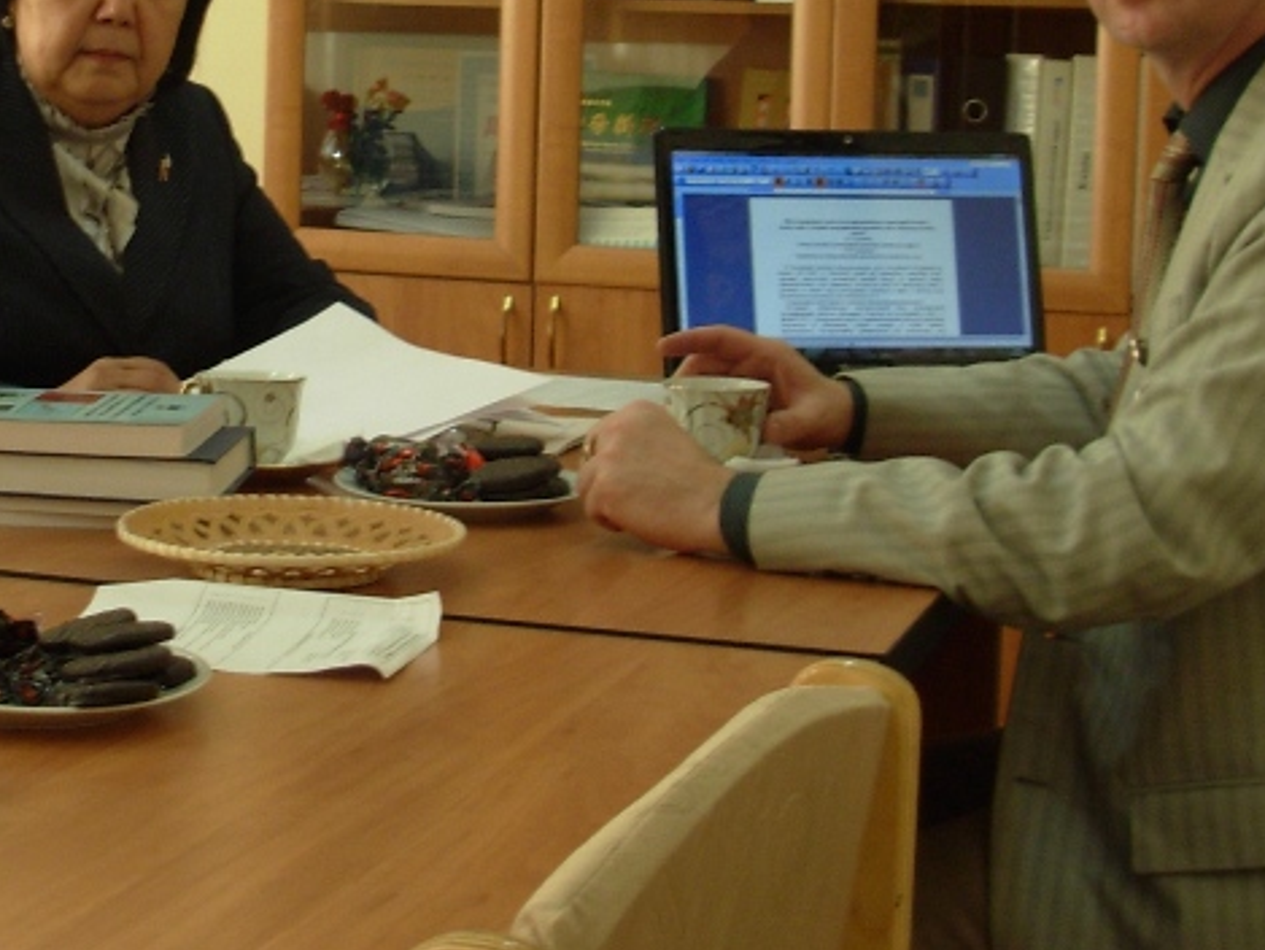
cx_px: 278
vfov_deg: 17.6
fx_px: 3034
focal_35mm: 83
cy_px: 200
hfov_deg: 23.3
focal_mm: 6.3
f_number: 2.9
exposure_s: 1/11.6
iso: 50
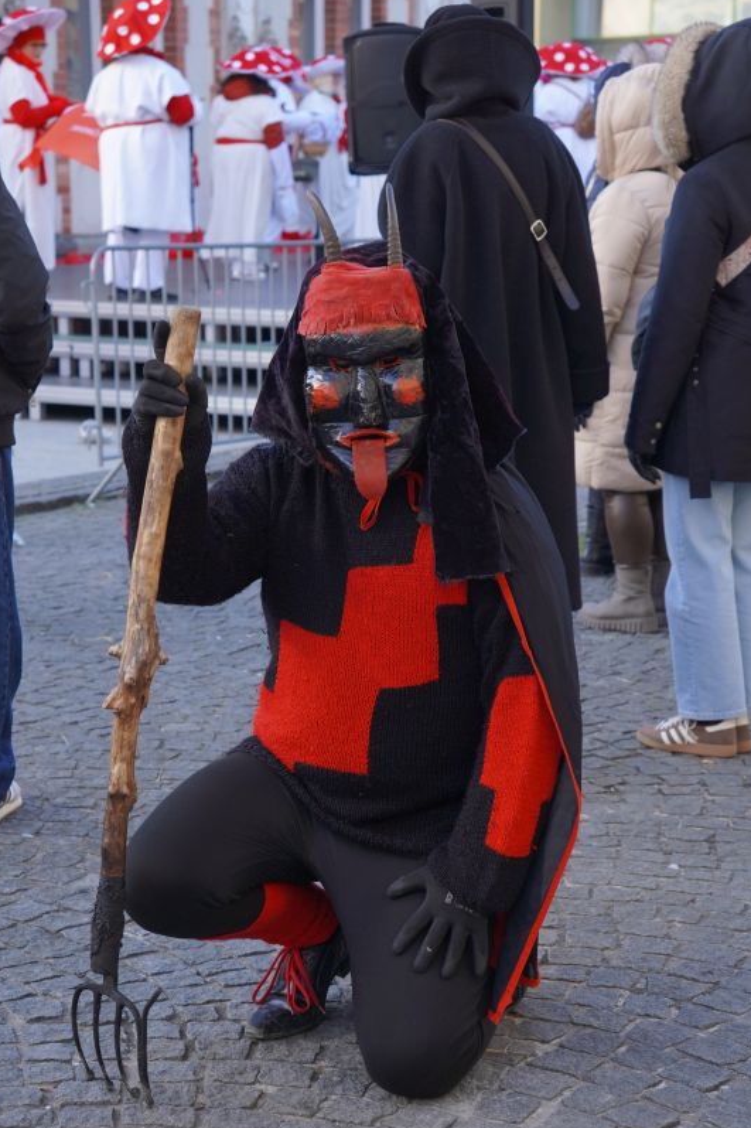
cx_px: 362
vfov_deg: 26.1
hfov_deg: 17.6
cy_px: 638
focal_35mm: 77
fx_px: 2426
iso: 320
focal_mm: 41.6
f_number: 4
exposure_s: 1/200
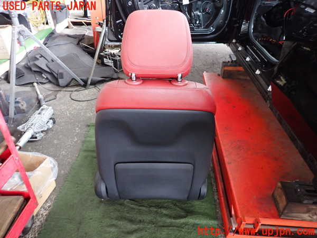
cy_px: 119
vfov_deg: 54.9
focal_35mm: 25
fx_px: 229
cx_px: 158
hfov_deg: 69.4
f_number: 2
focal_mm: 4.5
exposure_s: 1/30
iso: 500
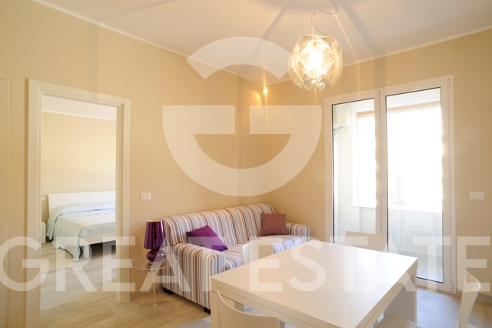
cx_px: 246
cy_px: 164
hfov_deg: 84.0
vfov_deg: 61.9
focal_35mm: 20
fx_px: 273
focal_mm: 20
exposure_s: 1
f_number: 22
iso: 200
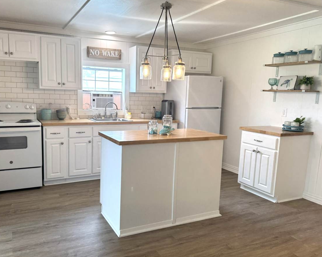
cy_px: 131
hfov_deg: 63.8
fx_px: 257
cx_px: 140
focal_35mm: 27
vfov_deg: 53.2
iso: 80
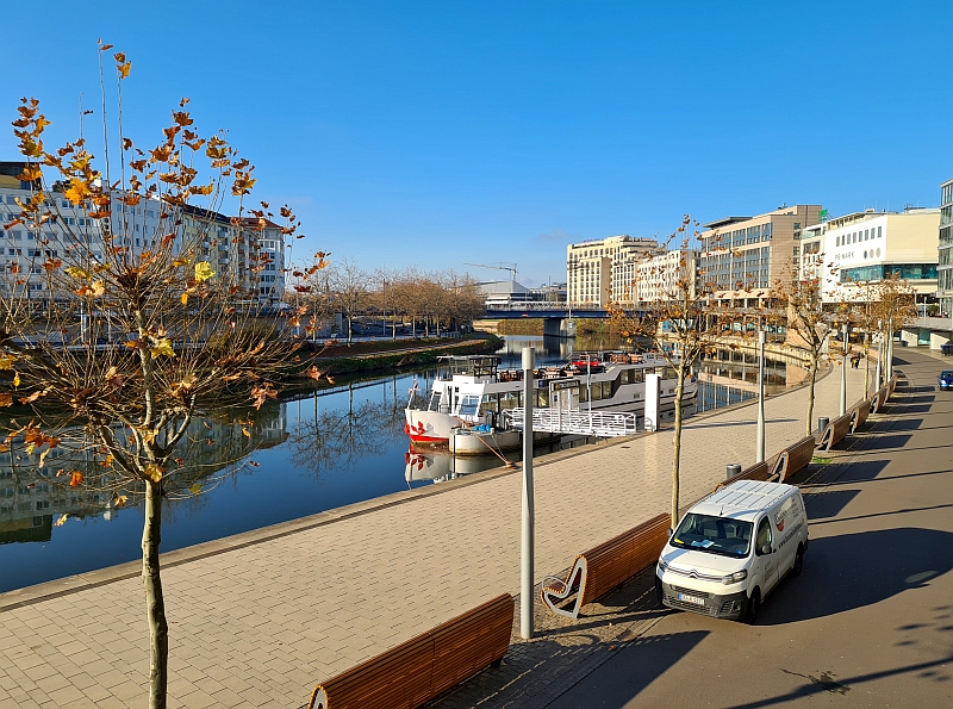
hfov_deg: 67.5
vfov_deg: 52.8
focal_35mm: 26
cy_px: 354
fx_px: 714
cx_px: 476
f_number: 1.8
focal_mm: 5.4
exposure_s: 1/1792
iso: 50
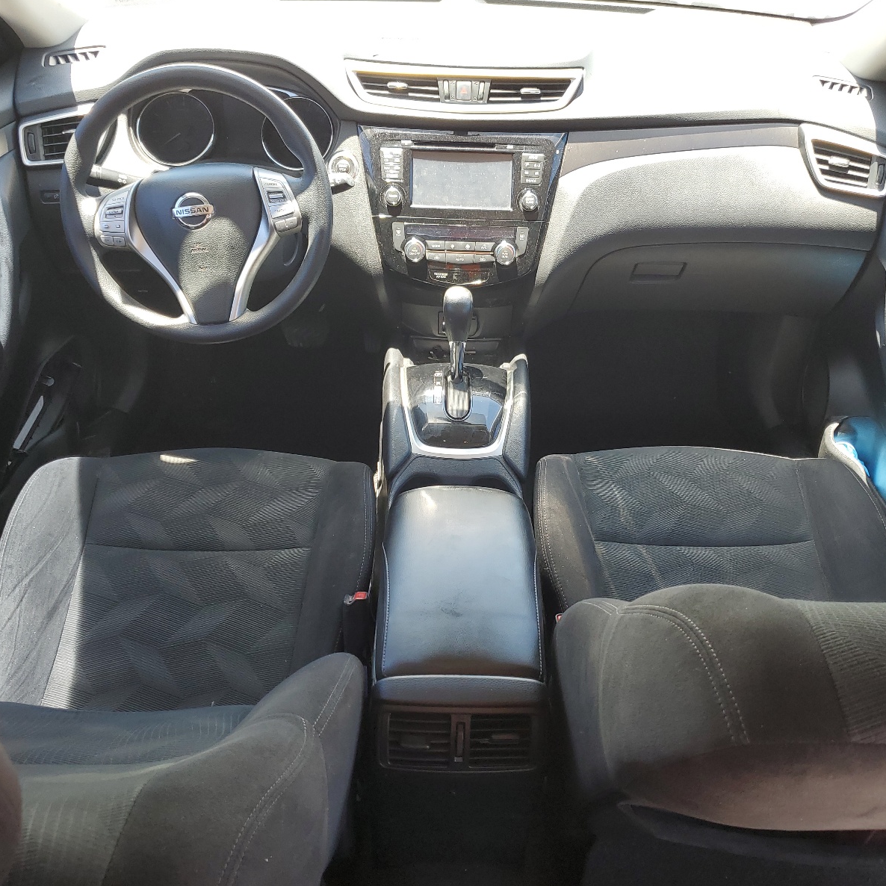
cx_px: 463
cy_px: 444
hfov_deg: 52.5
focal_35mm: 31
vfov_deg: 52.5
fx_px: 898
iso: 50
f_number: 1.5
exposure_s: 1/145
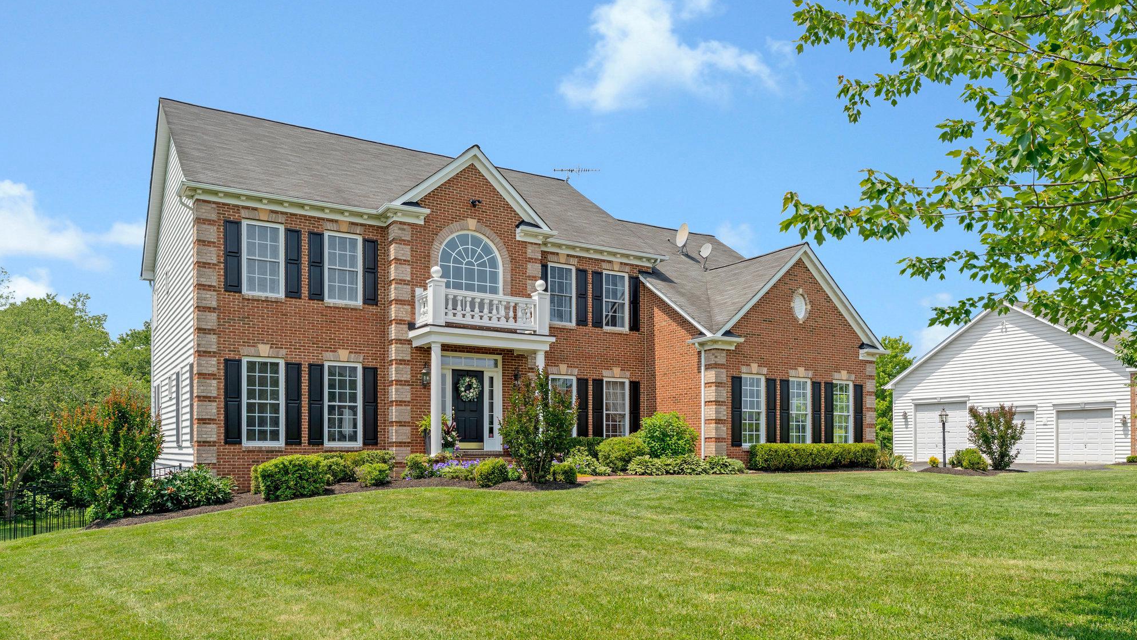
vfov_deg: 44.4
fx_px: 784
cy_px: 296
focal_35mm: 26
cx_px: 587
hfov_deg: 71.9
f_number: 8
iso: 100
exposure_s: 1/250
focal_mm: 24
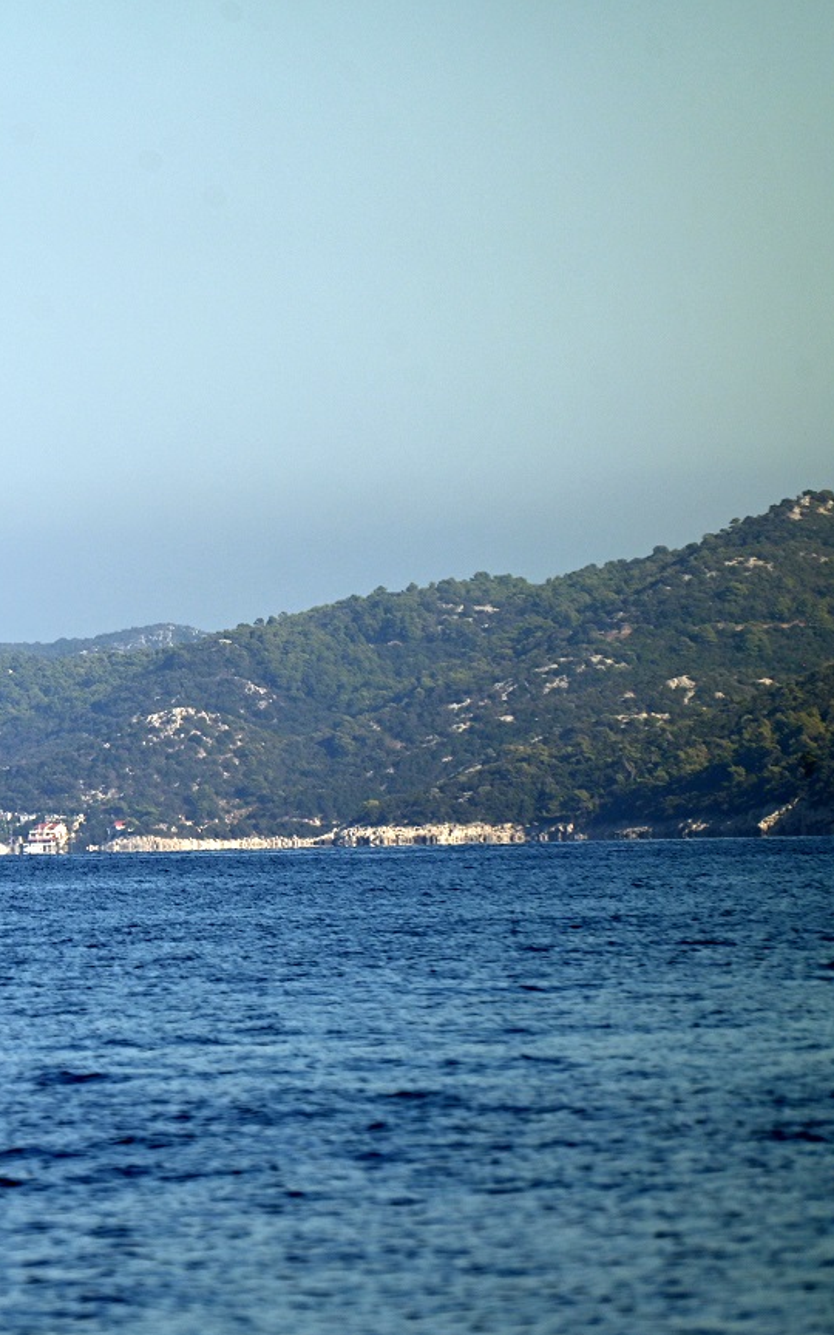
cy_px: 668
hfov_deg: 2.9
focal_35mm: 460
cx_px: -142
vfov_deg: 4.6
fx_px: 16729
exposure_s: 1/1000
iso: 140
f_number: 5.6
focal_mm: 300
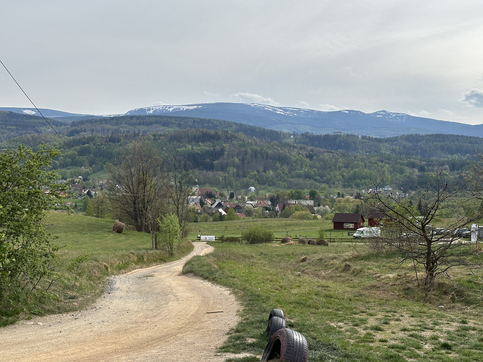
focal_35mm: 48
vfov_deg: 30.3
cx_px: 242
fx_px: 670
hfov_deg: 39.7
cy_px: 181
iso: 64
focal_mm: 6.86
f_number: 1.78
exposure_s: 1/5263
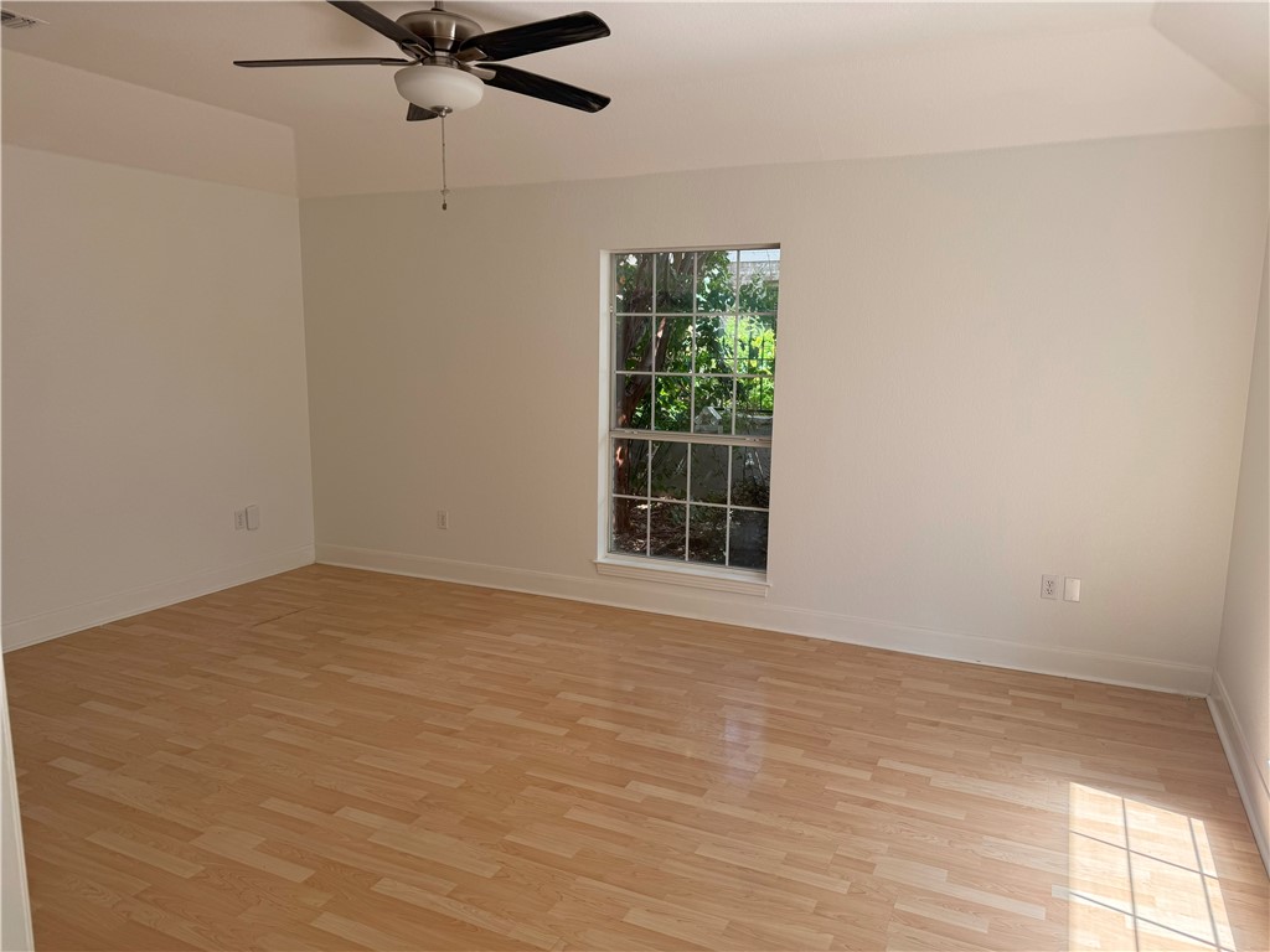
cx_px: 635
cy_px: 476
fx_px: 881
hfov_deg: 71.6
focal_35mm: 24
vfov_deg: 56.8
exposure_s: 1/474
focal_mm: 6.76
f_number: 1.78
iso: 80
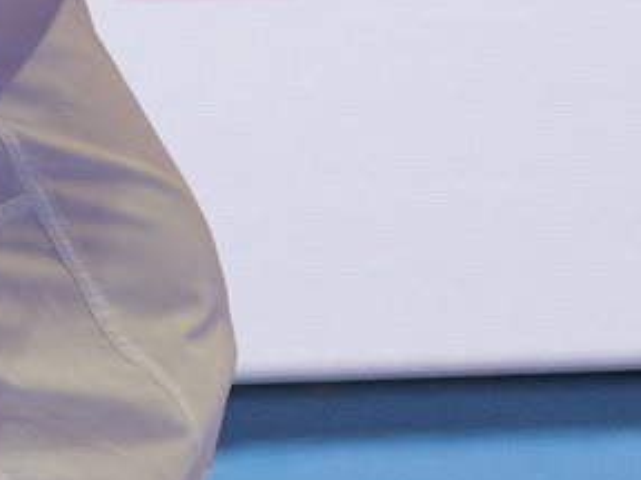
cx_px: -207
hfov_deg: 1.5
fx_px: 24999
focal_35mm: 1350
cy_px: -1329
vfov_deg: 1.1
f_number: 2.8
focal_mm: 162
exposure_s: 1/1000
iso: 1600
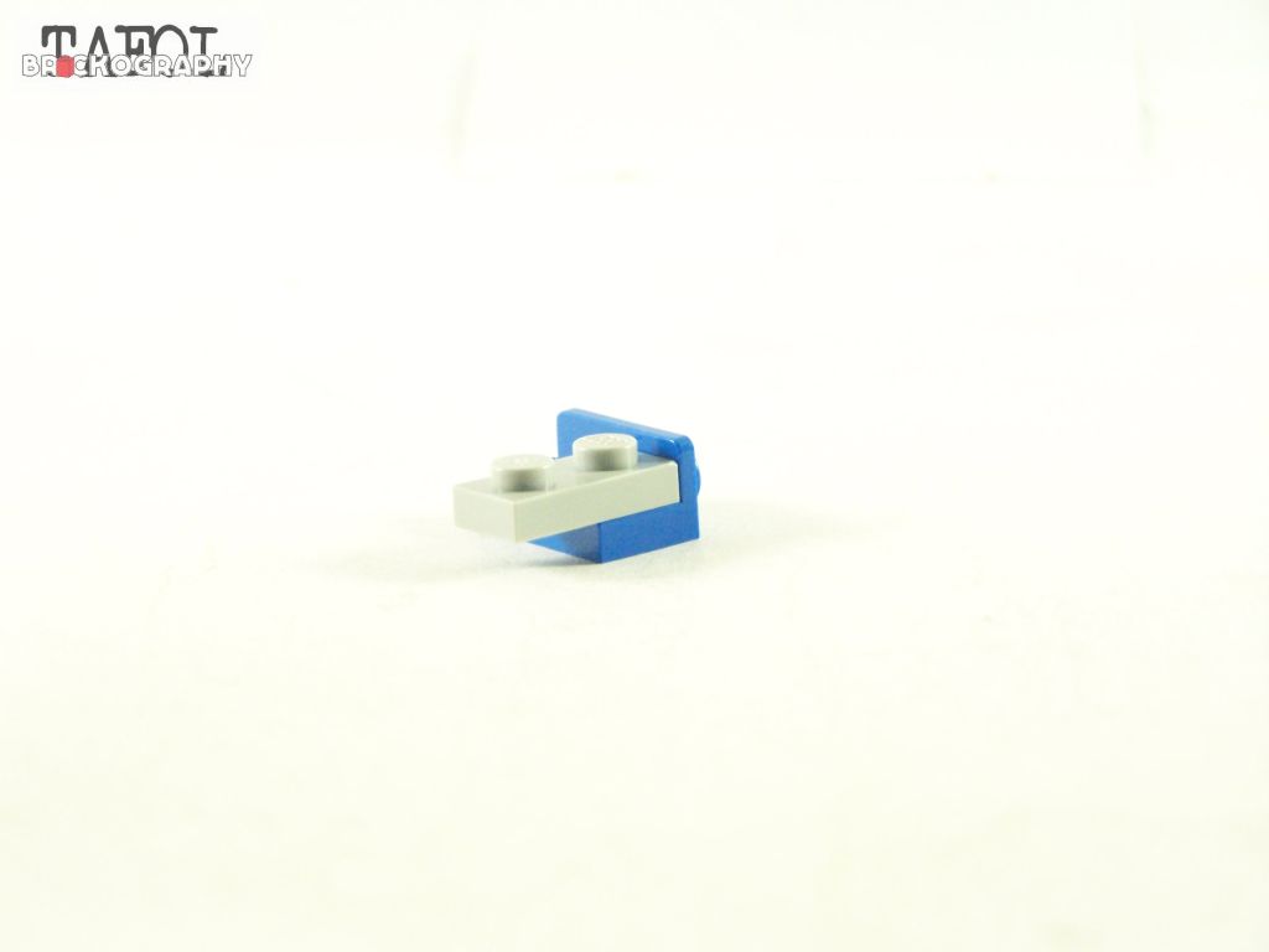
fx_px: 4289
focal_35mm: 117
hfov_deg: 16.8
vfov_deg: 12.7
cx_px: 634
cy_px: 476
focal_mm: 19.4
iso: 400
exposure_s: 1/60
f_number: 3.2
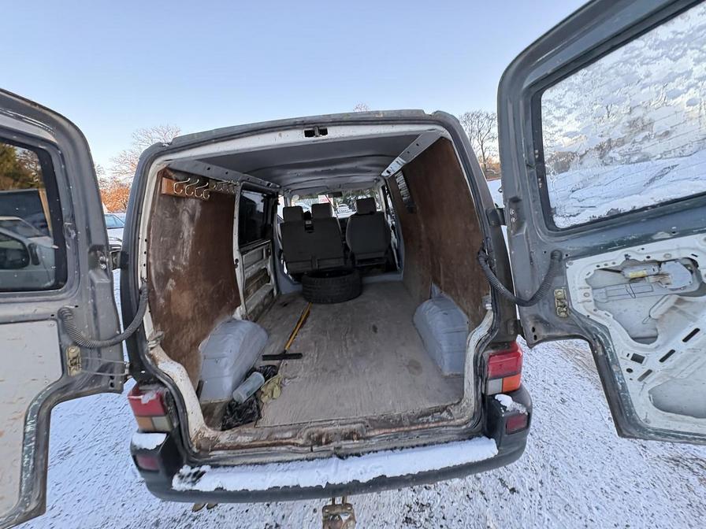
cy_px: 264
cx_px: 353
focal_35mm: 14
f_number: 2.2
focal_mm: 2.22
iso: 250
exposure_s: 1/84
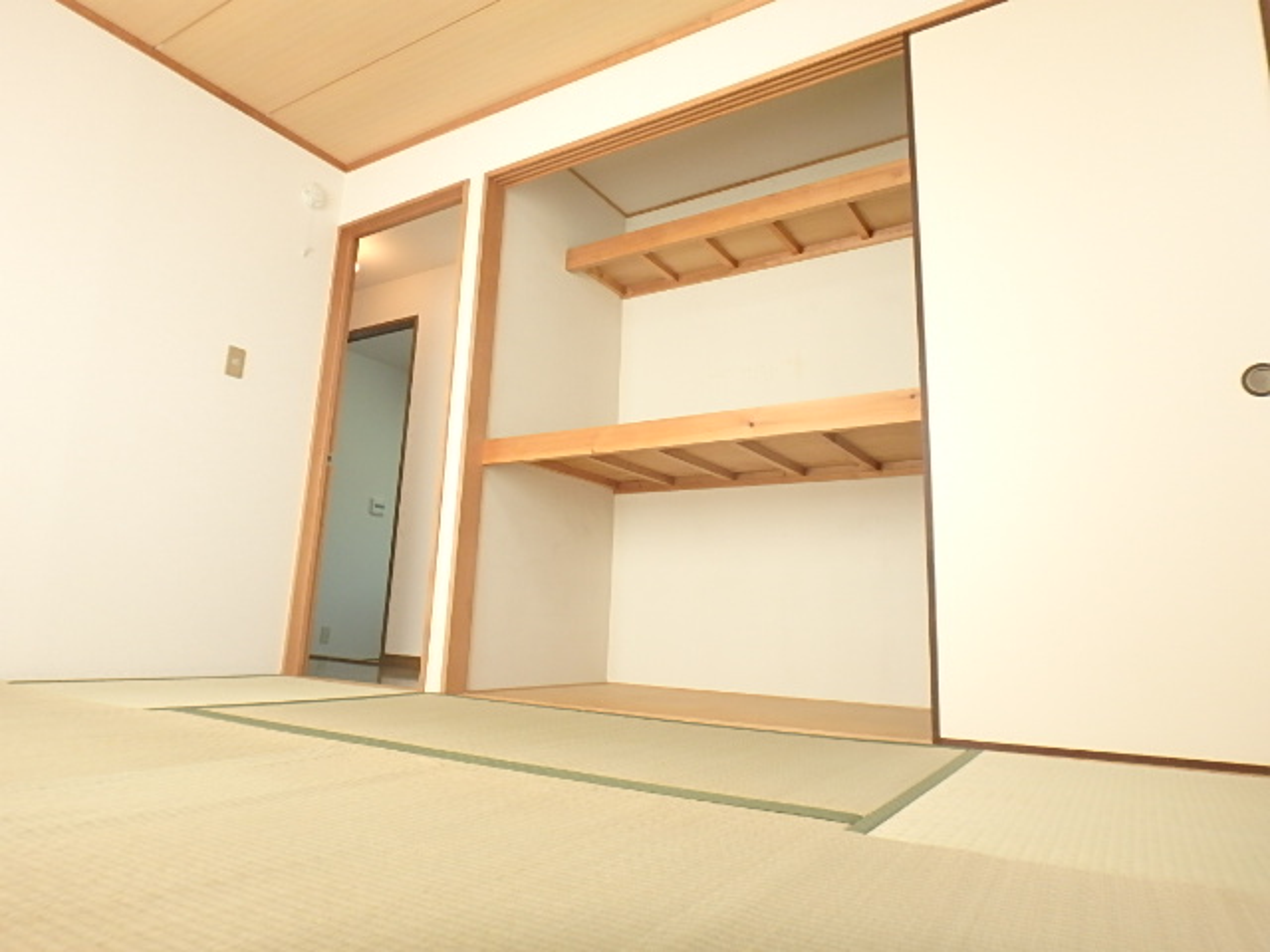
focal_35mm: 21
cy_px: 476
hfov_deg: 79.0
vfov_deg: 63.4
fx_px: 770
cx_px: 635
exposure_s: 1/50
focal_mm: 3.7
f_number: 3.5
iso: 200
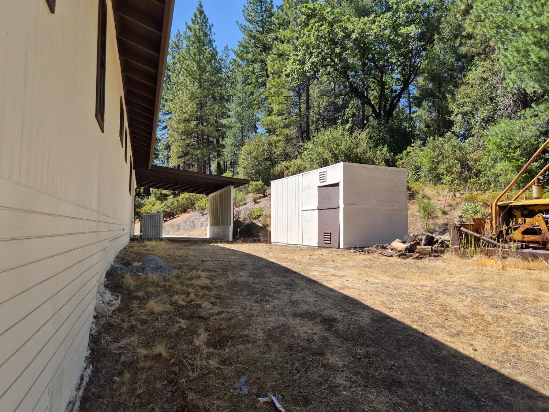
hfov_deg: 73.9
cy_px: 206
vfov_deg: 58.9
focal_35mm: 23
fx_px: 365
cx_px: 274
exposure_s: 1/3216
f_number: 1.8
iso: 80
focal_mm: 5.4
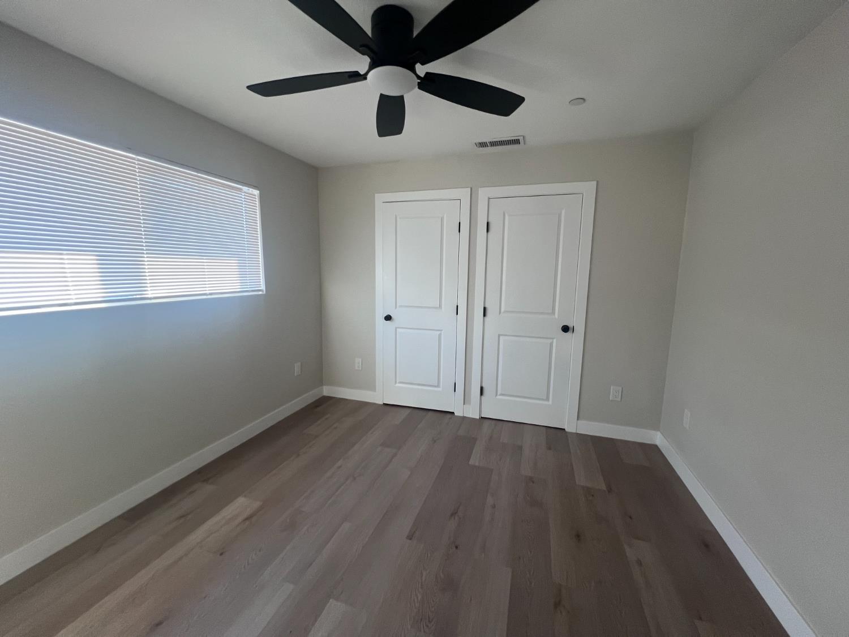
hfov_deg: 106.2
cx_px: 424
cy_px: 318
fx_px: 319
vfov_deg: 89.9
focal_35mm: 13
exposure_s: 1/120
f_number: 1.8
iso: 200
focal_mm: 1.57
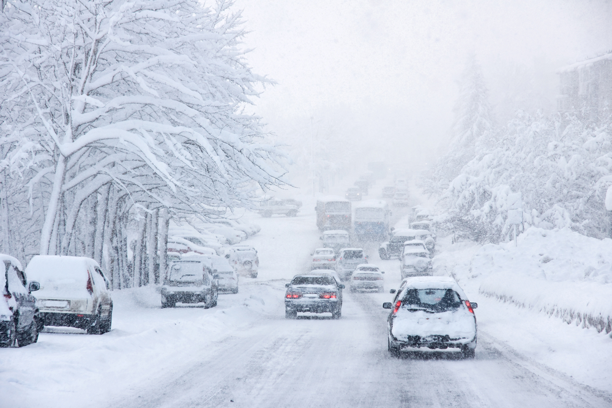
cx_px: 306
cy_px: 204
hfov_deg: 17.1
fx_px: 2040
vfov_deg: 11.4
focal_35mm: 120
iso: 100
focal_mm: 80
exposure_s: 1/250
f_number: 7.1
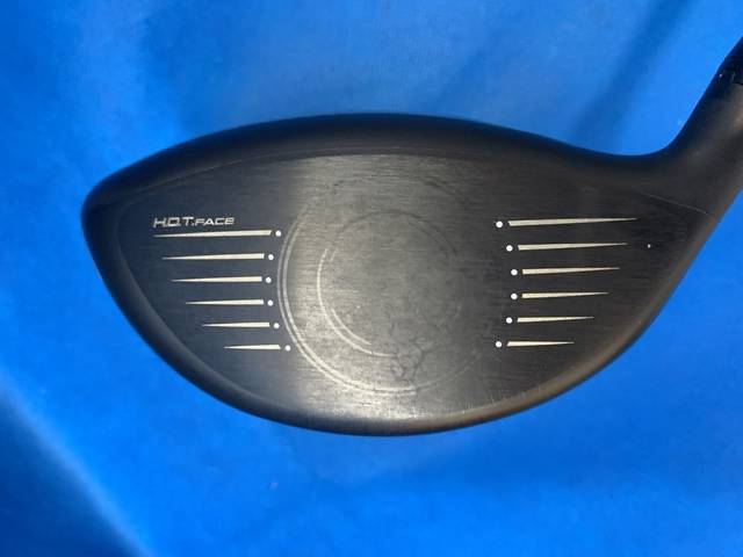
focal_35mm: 26
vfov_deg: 53.1
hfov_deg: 67.3
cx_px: 372
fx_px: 558
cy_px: 278
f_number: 1.8
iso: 160
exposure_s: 1/60
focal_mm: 4.25
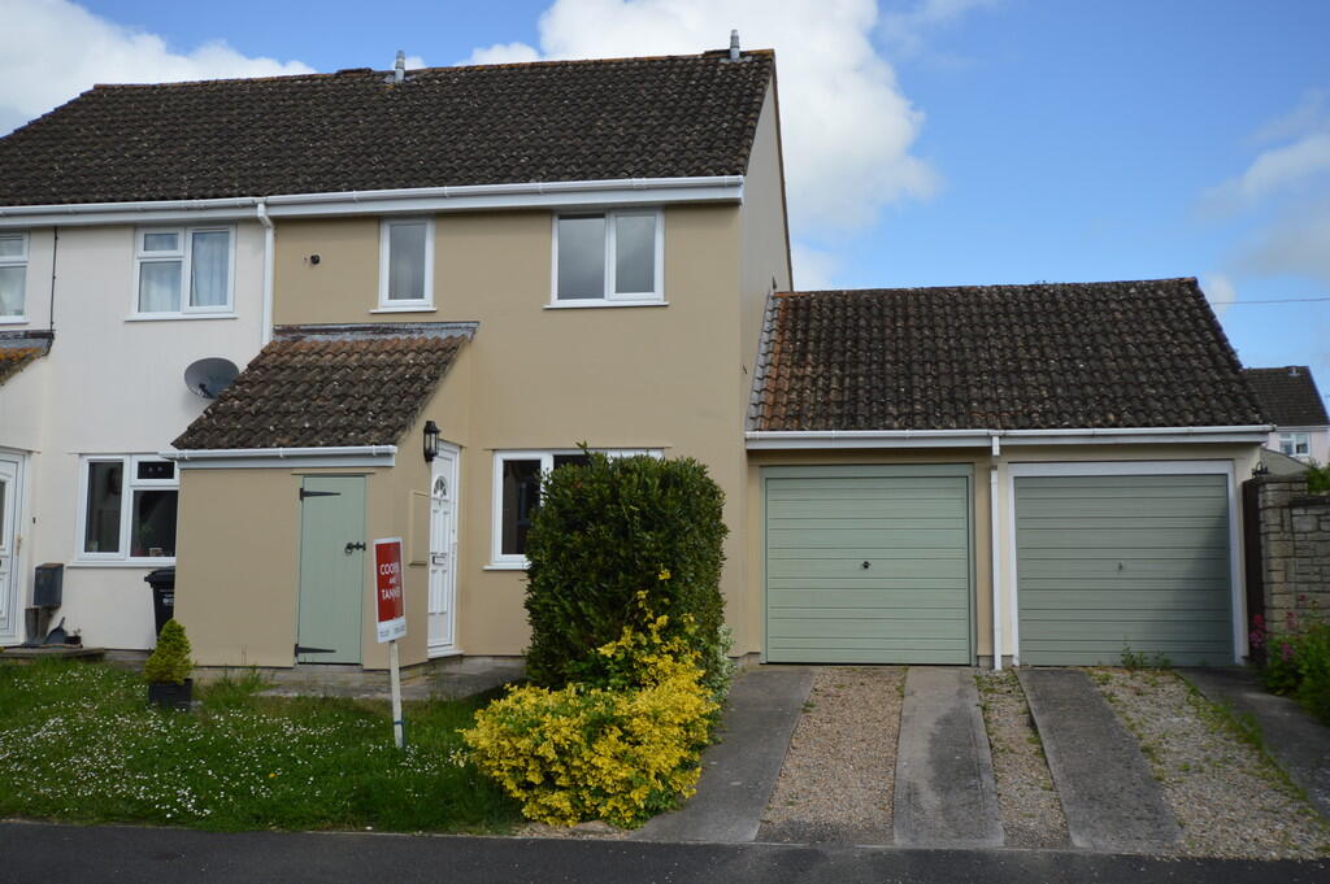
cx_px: 665
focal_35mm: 36
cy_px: 442
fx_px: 1329
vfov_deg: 36.8
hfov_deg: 53.2
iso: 100
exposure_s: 1/200
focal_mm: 24
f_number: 7.1
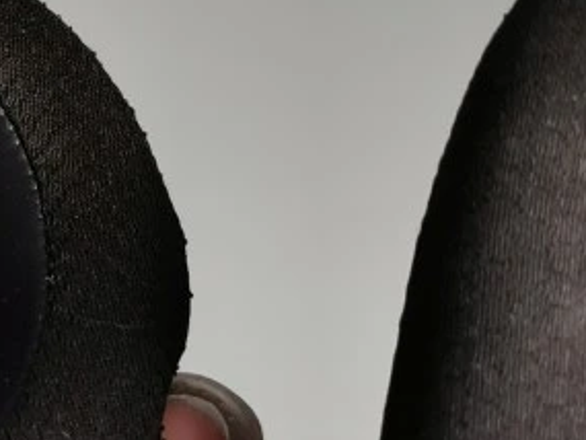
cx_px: -234
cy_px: 132
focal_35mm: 115
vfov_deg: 12.9
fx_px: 1948
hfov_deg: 16.0
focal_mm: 5.56
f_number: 1.6
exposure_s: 1/100
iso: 80
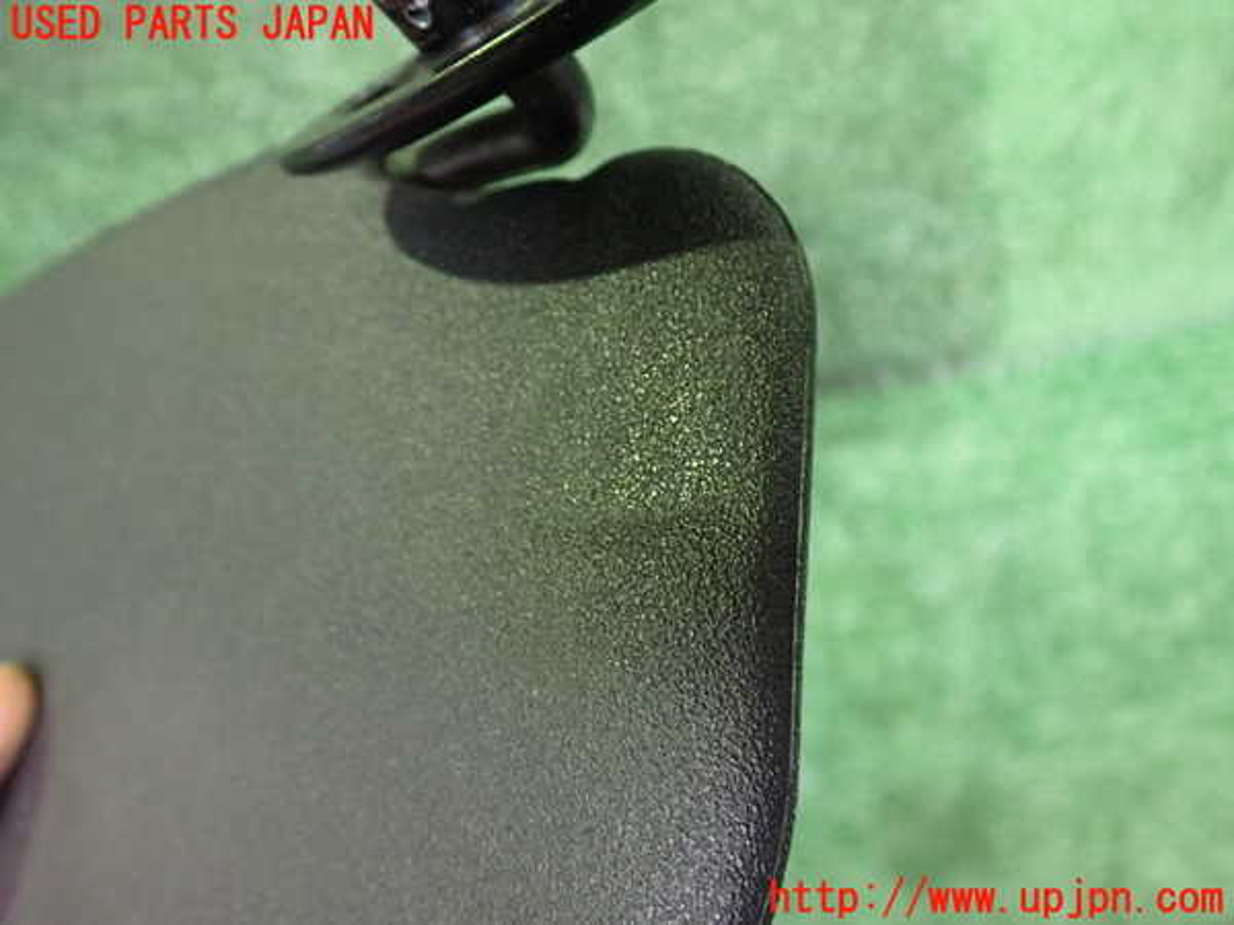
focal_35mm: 30
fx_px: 1069
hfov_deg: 60.0
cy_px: 462
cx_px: 617
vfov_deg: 46.8
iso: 800
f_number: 2.3
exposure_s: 1/30
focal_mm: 5.4
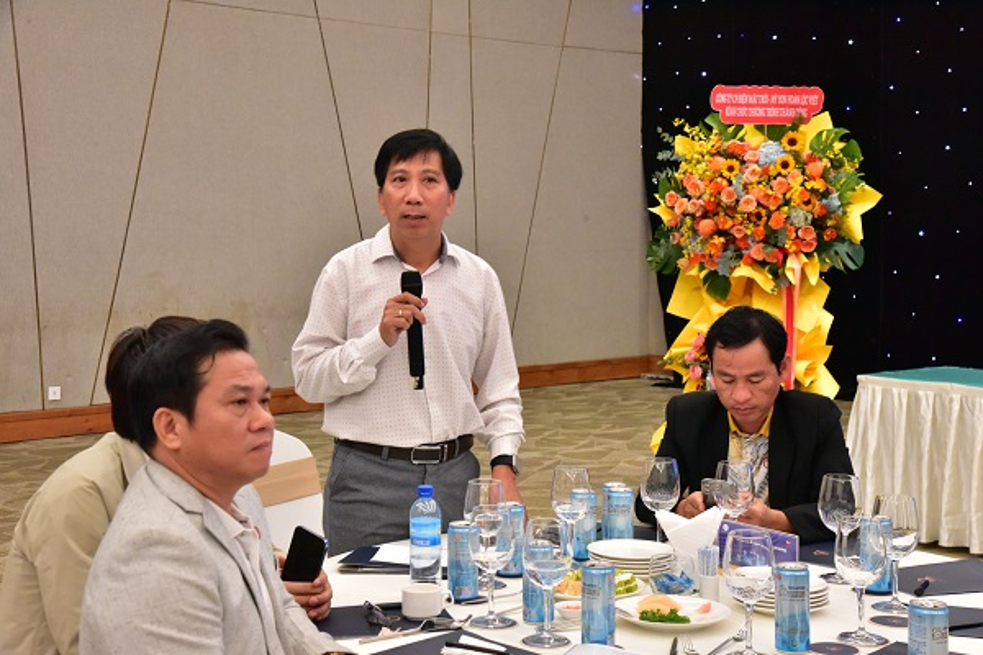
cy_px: 328
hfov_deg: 34.5
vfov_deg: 23.4
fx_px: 1584
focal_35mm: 58
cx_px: 492
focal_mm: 58
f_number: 10
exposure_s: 1/60
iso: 4500
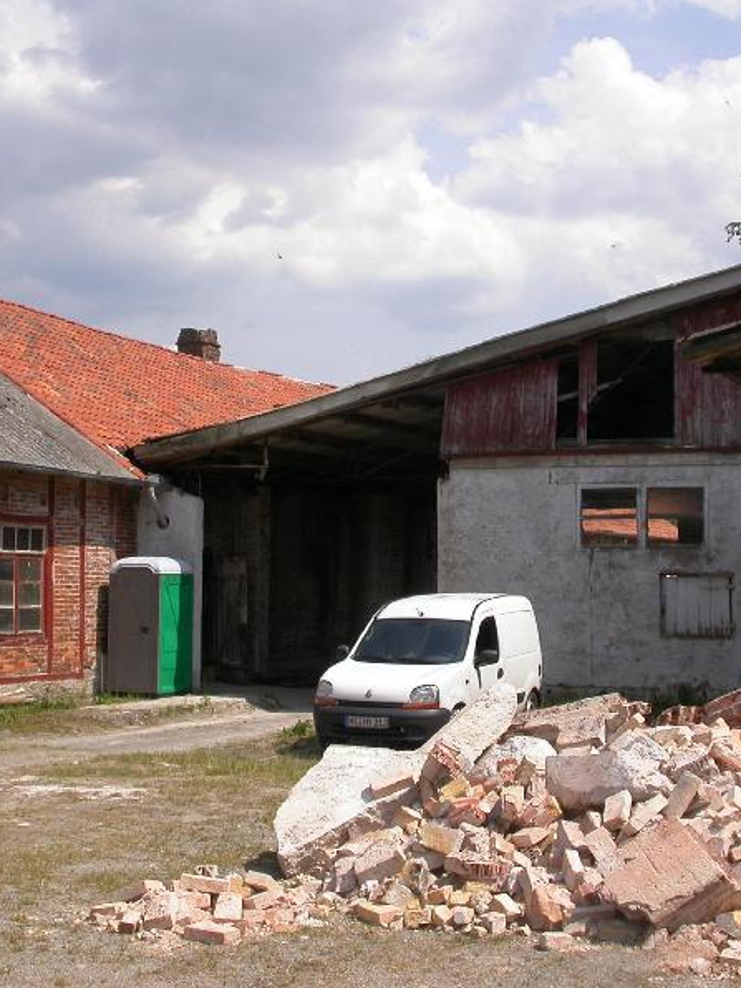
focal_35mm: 51
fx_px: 1456
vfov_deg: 37.5
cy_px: 492
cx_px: 363
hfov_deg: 28.6
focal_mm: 7.85
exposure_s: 1/906
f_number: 5.3
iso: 100
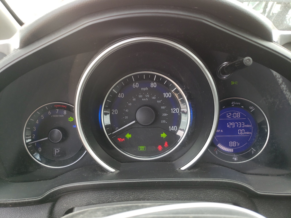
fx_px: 219
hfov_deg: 67.3
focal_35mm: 26
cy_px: 109
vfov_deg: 53.1
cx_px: 146
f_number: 1.5
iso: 50
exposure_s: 1/118
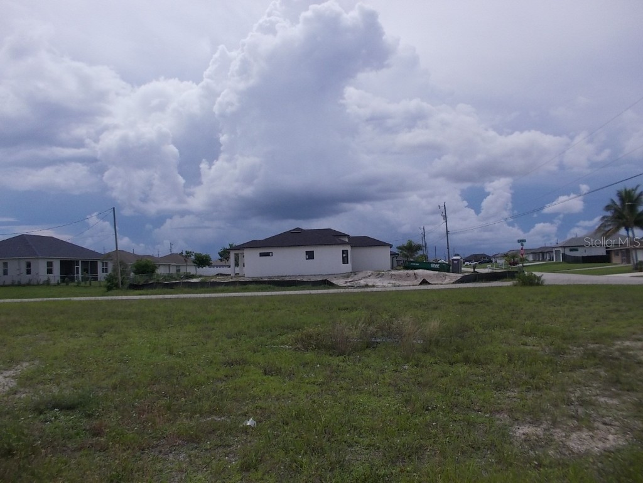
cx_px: 322
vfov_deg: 48.2
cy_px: 242
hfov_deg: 61.7
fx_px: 539
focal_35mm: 29
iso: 80
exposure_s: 1/2000
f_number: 3.3
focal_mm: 4.1
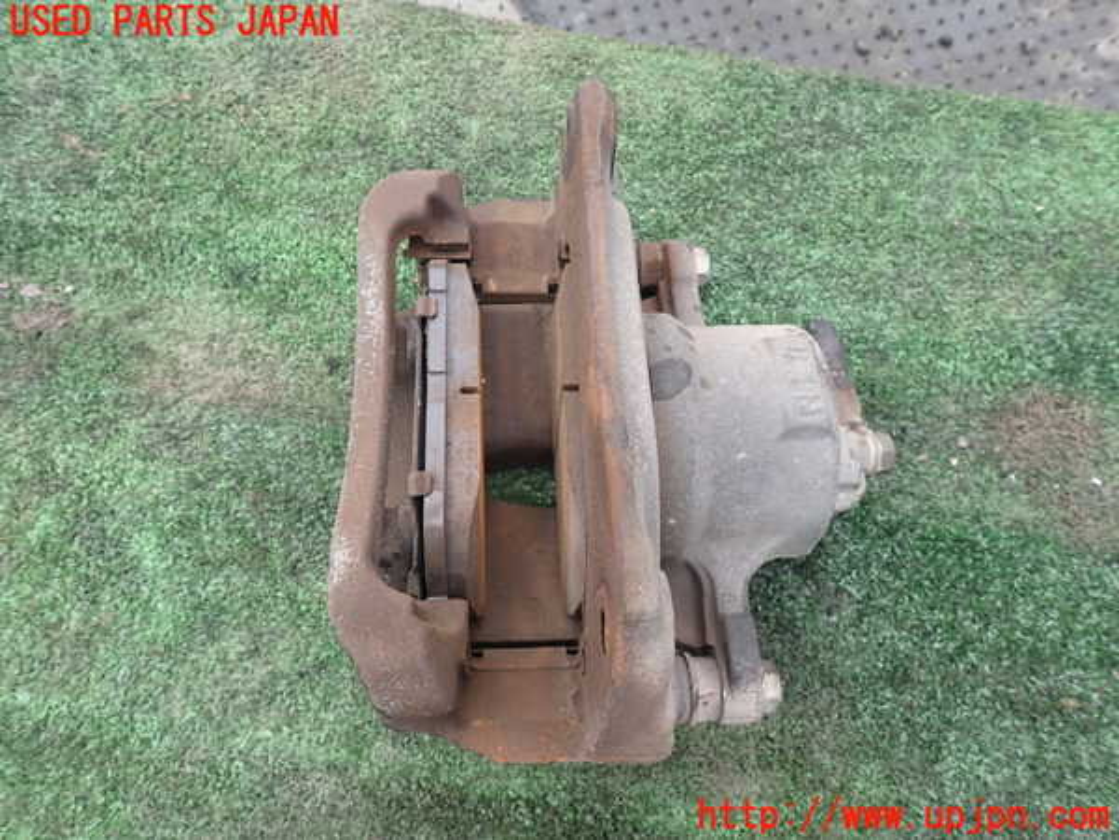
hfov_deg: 69.4
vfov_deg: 54.9
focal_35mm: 25
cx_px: 560
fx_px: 808
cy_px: 420
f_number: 2.8
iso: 100
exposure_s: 1/60
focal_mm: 4.5
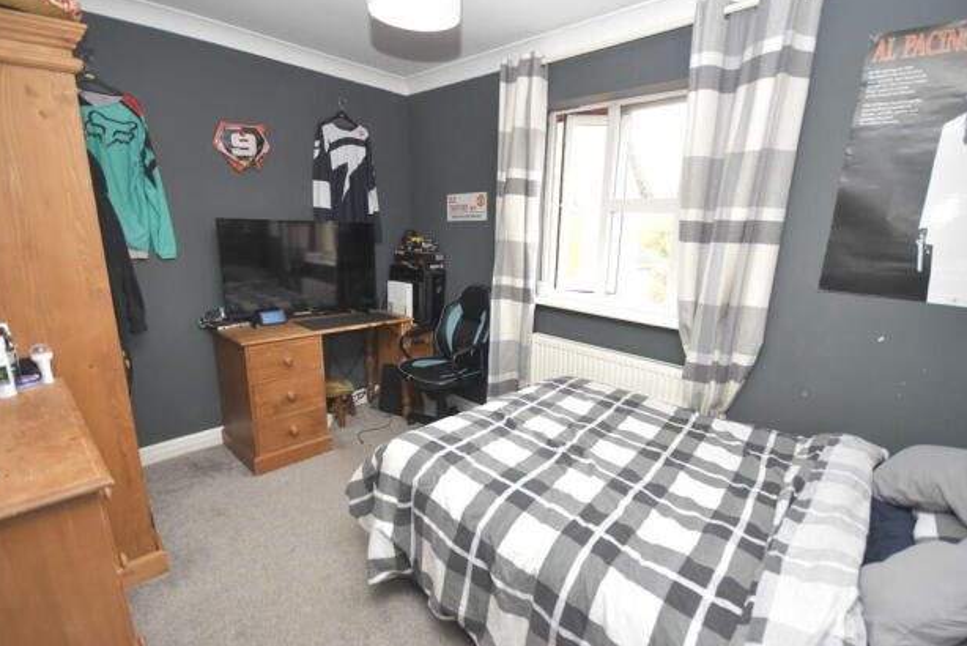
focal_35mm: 16
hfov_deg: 96.7
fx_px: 430
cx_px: 502
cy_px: 335
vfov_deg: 73.8
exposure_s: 1/125
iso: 1400
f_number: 4
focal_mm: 10
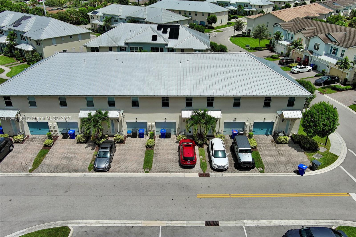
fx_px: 287
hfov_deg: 63.7
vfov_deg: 44.9
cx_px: 178
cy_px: 118
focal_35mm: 29
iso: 101
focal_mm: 10.57
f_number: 2.8
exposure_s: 1/3226
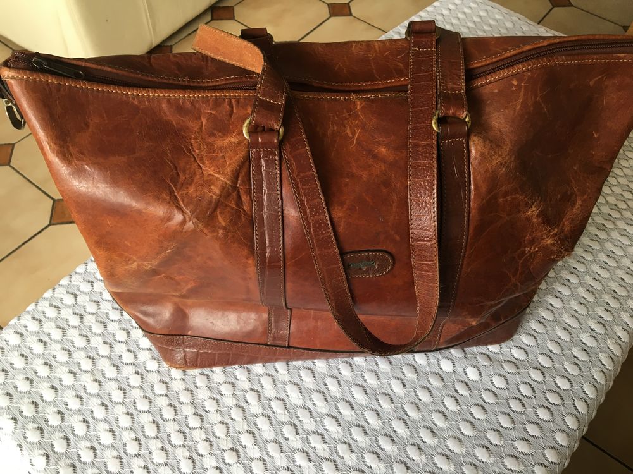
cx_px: 316
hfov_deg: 61.7
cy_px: 237
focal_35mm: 29
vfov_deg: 48.2
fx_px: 530
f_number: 2.2
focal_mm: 4.15
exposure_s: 1/33
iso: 64
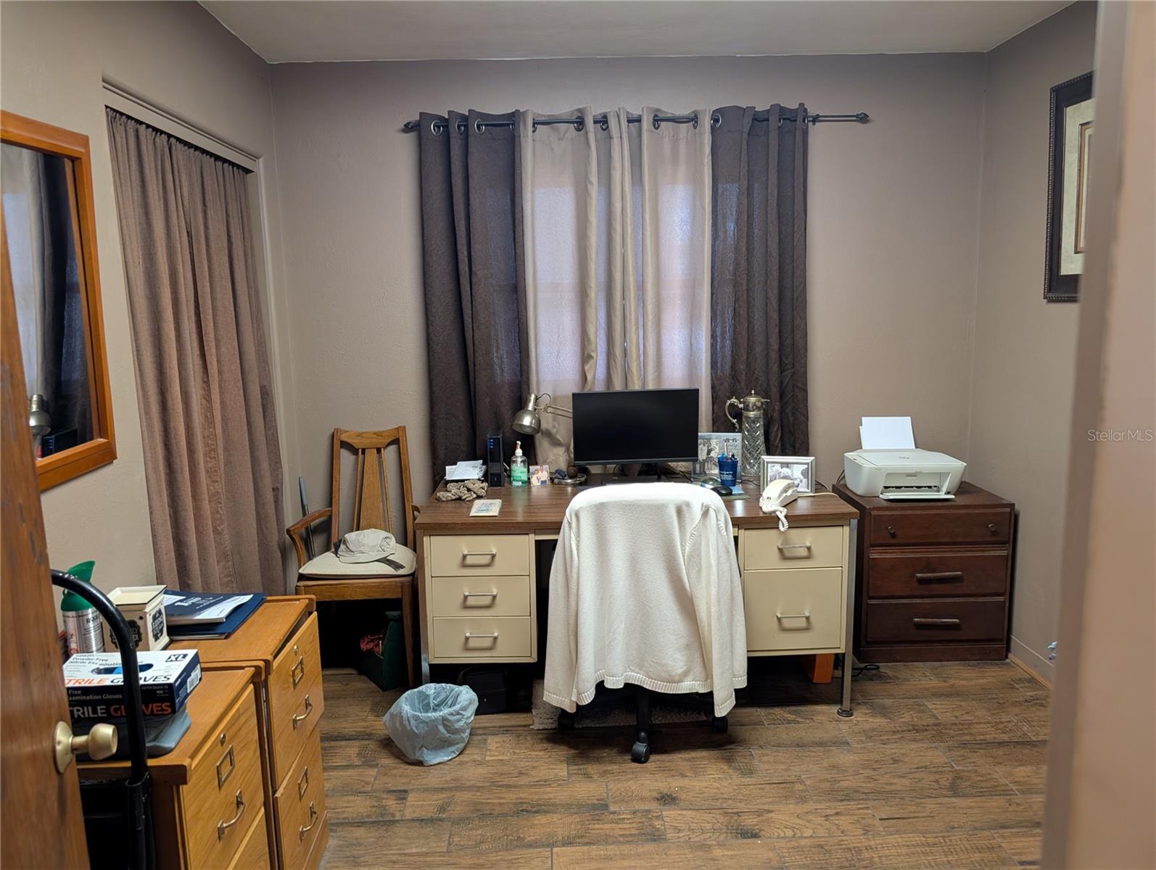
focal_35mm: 24
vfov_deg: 56.9
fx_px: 803
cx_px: 578
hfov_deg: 71.5
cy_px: 435
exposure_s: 1/40
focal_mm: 6.9
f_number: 1.68
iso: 304
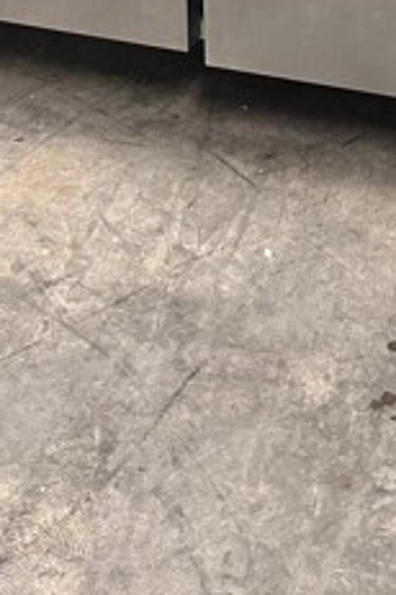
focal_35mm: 88
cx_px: 442
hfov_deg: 15.1
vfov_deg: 19.9
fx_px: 1452
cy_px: -305
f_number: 1.78
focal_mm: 6.86
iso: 400
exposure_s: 1/60
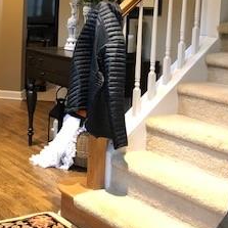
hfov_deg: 23.7
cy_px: 37
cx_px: 28
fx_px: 529
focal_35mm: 71
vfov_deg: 23.8
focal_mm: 3.99
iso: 80
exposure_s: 1/15
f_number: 1.8
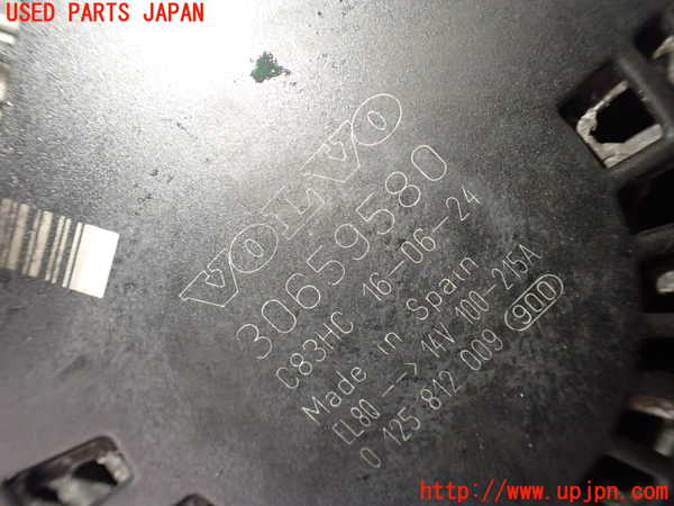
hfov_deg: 60.0
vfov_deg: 46.8
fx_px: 584
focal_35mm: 30
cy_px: 253
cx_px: 337
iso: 500
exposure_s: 1/125
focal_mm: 5.4
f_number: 2.3
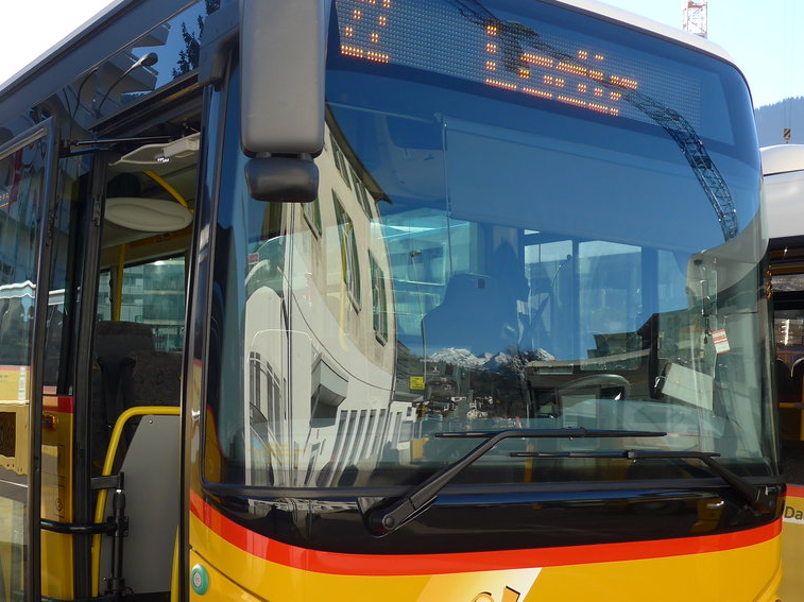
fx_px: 1068
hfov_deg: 40.8
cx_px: 278
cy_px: 383
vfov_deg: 31.3
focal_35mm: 46
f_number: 2.8
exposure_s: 1/500
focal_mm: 6
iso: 80
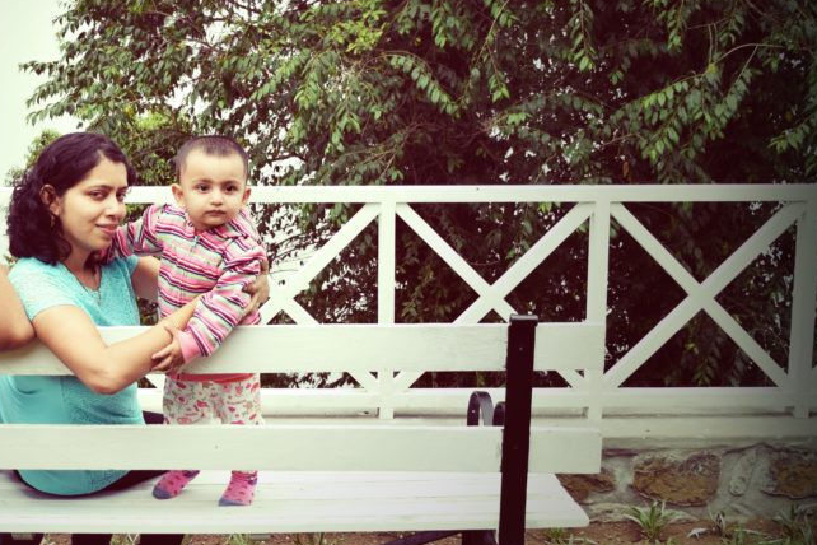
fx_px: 1357
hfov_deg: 32.6
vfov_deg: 22.6
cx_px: 172
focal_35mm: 60
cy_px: 202
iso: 200
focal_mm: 25
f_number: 6.3
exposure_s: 1/500
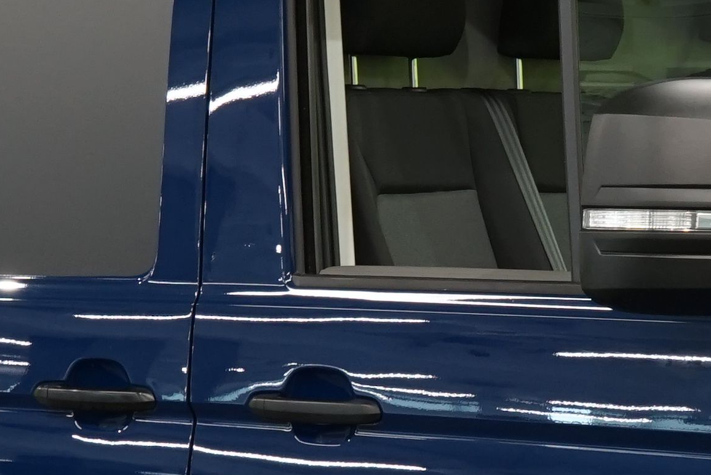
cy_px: 371
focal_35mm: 192
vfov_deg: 7.1
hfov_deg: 10.7
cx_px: 484
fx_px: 3792
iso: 500
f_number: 11
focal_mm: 37
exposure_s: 1/10
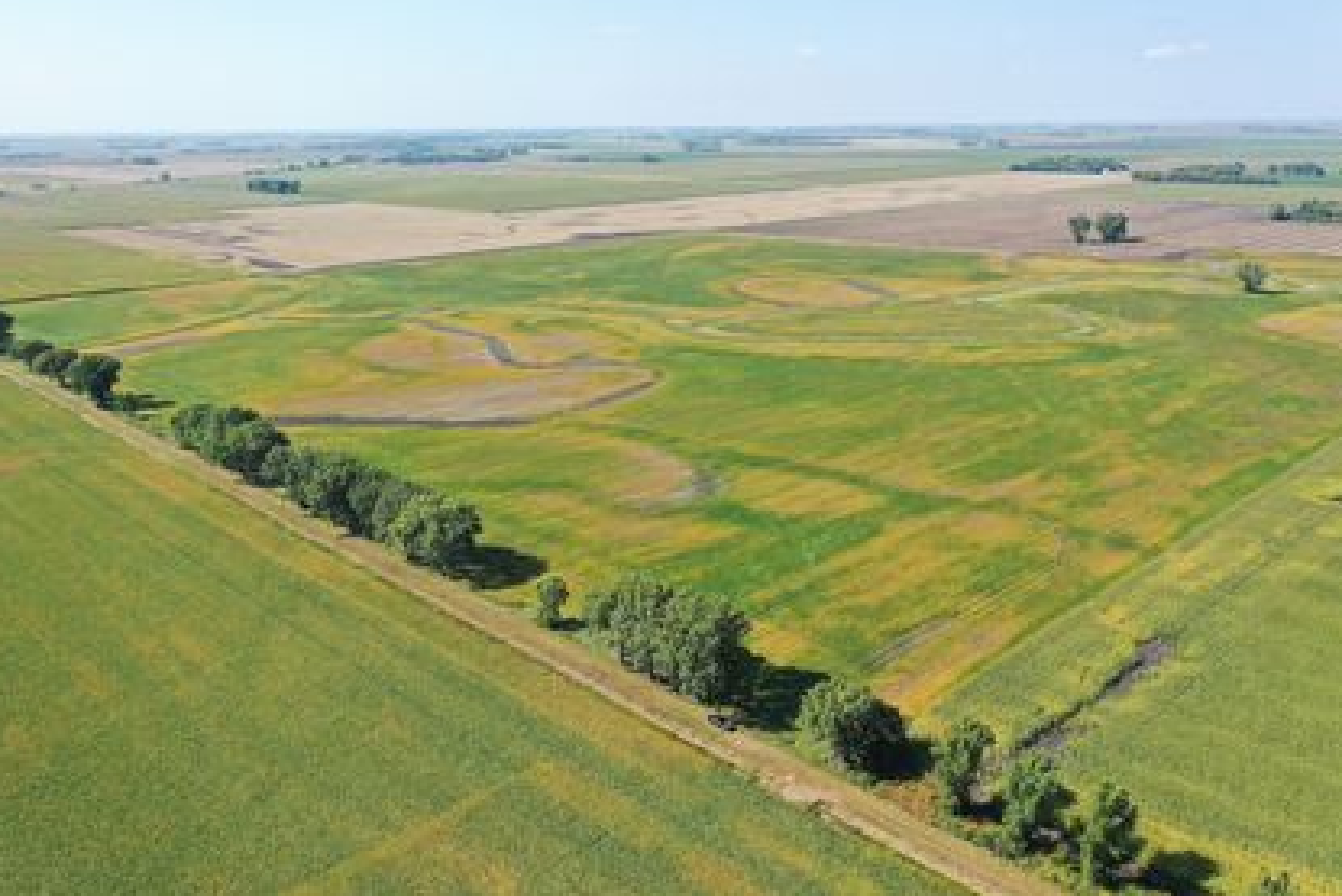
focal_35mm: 29
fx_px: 1081
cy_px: 435
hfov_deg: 63.6
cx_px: 663
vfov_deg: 45.0
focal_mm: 10.26
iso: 100
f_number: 4
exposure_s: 1/640
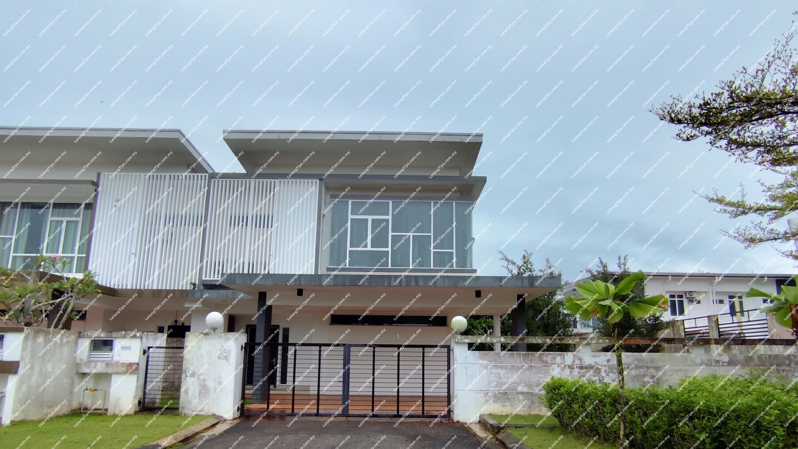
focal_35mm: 18
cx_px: 411
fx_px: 381
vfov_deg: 60.3
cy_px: 278
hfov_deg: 92.6
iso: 50
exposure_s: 1/1122
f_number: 2.2
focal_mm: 1.65
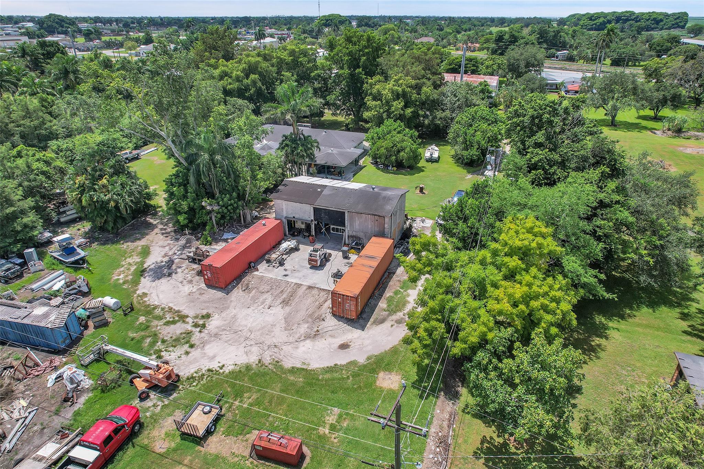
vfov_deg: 57.2
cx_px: 352
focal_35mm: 22
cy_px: 234
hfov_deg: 78.6
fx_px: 430
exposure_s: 1/2000
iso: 100
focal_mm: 8.38
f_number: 2.8
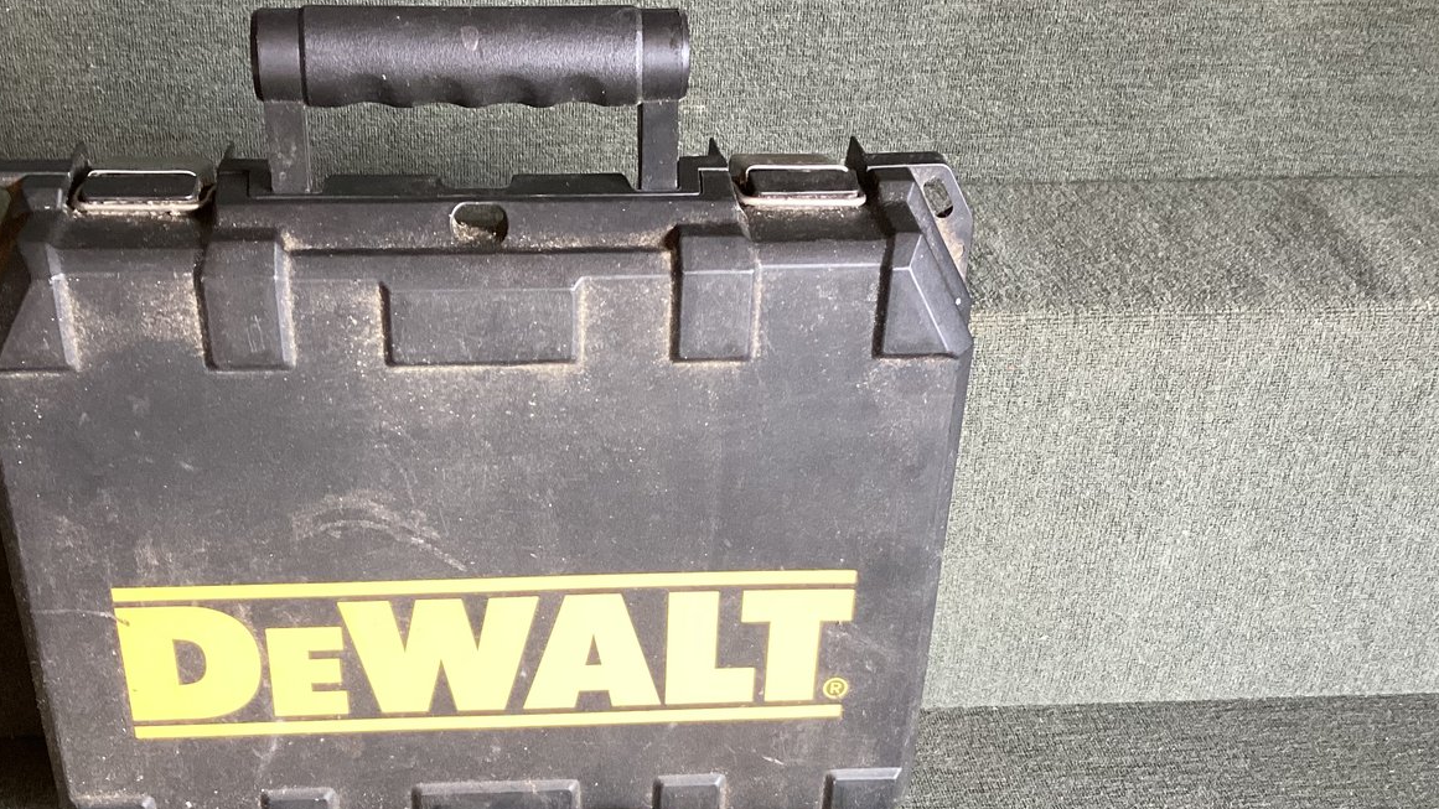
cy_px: 618
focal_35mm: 44
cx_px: 615
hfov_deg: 46.3
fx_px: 1679
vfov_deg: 26.7
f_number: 2.4
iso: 160
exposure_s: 1/50
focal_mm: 3.3
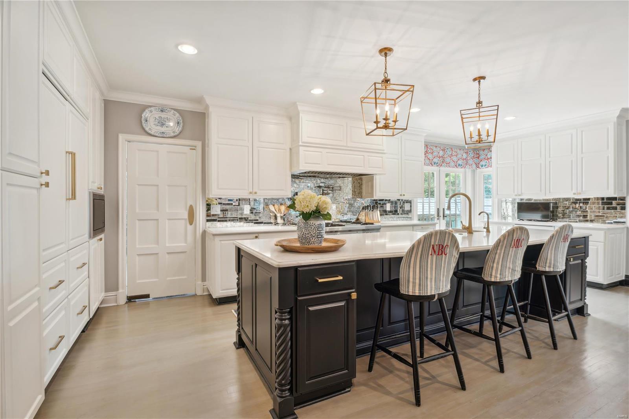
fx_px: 299
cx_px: 314
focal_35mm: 17
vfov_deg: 70.1
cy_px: 210
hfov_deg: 93.0
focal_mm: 17.1
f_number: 8
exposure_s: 1/4
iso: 100
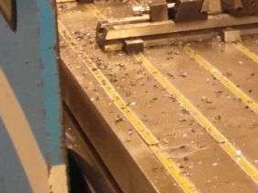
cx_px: 478
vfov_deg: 7.5
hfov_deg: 9.7
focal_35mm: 192
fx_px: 1431
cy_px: -183
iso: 800
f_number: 3.2
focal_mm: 7.5
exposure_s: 1/30
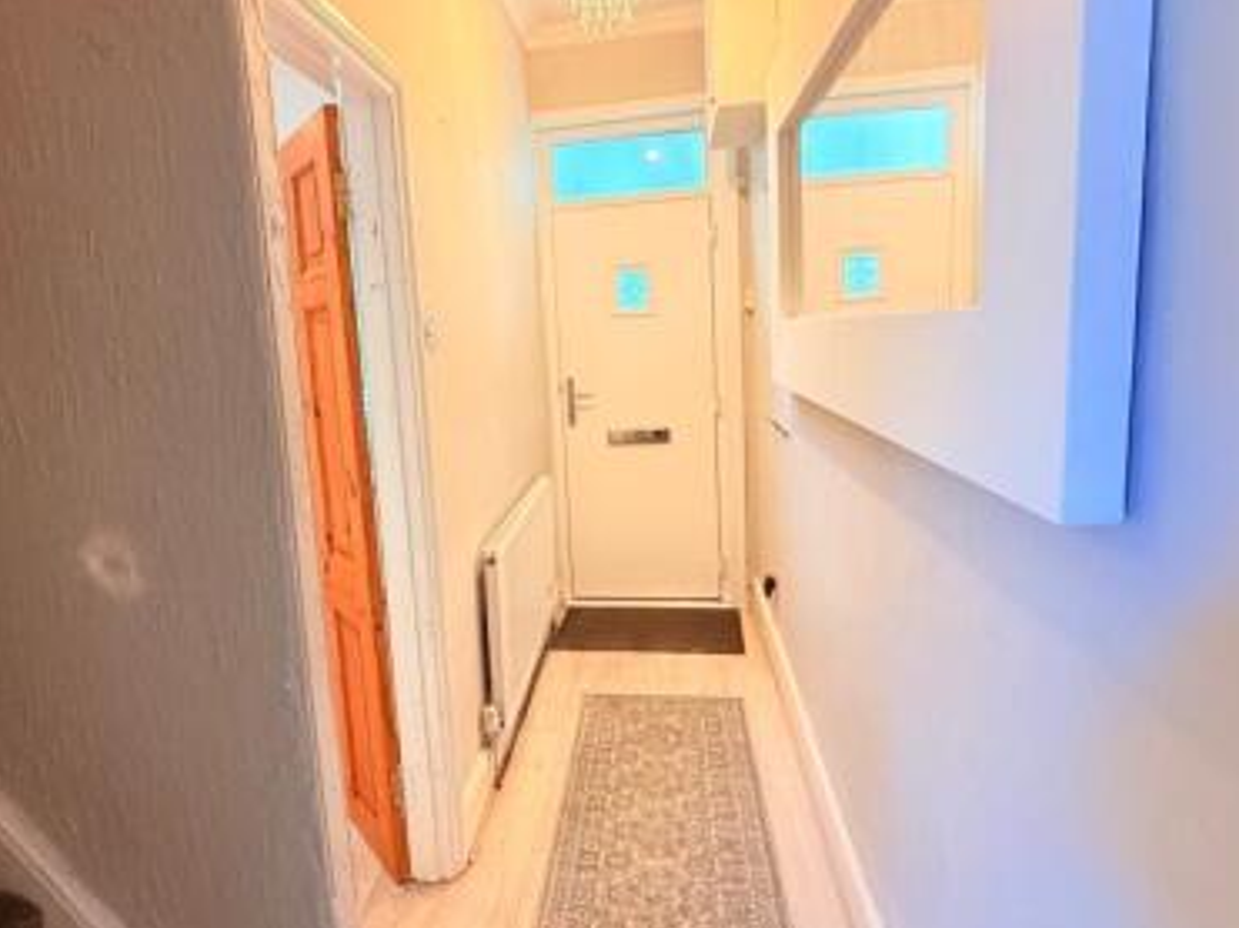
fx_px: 787
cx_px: 543
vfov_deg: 61.0
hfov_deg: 76.1
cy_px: 452
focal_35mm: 22
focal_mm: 2.22
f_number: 2.2
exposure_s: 1/50
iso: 320
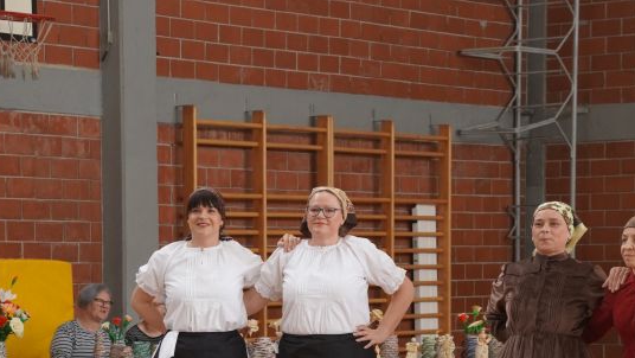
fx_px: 2442
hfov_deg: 14.8
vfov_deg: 8.3
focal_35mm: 145
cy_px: 358
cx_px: 282
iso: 1000
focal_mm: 50
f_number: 4
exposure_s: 1/200
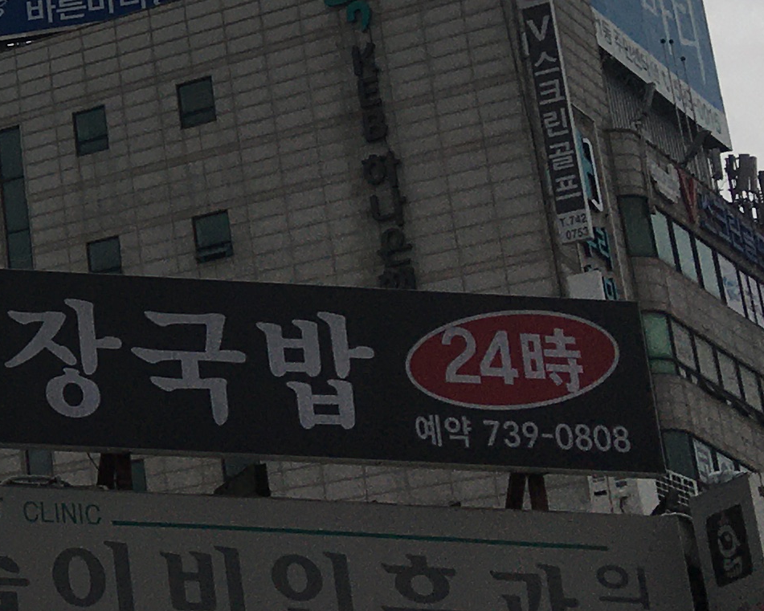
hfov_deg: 14.0
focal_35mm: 120
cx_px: -665
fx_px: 2714
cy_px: 108
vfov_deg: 12.8
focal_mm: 4.15
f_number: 2.2
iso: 25
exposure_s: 1/5495
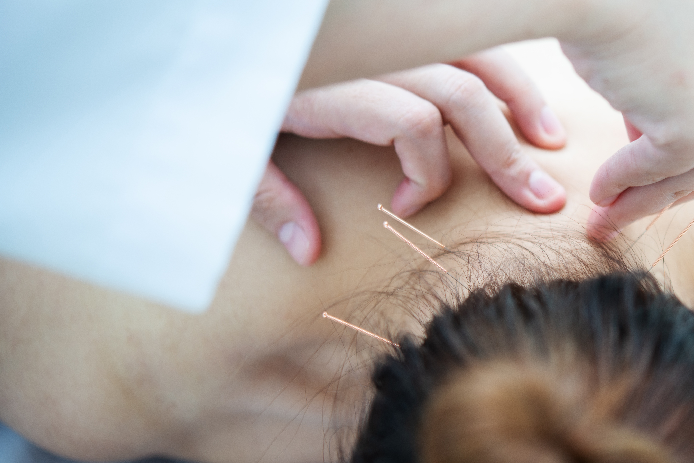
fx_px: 2083
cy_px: 279
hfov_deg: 18.7
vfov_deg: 12.7
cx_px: 593
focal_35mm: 108
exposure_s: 1/60
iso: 125
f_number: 3.2
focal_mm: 60
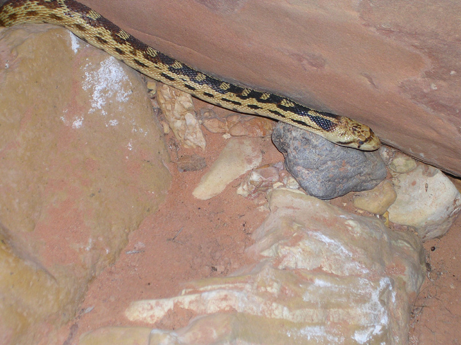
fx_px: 1465
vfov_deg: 13.5
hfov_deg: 17.9
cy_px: 172
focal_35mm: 110
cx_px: 230
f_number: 4.8
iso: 50
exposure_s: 1/60.1
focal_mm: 16.7
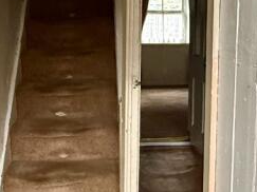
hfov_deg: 32.7
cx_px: 116
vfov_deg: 24.7
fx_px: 438
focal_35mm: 59
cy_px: 68
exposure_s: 1/99
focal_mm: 2.22
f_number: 2.2
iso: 400
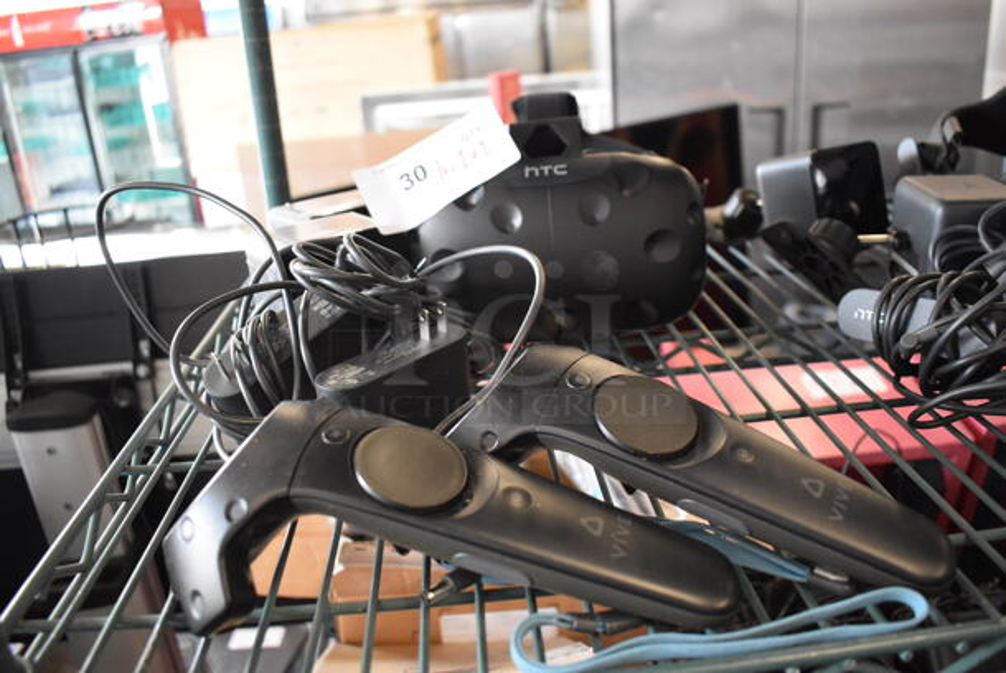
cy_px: 336
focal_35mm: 30
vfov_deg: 43.7
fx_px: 839
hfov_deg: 61.9
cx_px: 503
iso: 2200
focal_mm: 20
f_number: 3.5
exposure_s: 1/125
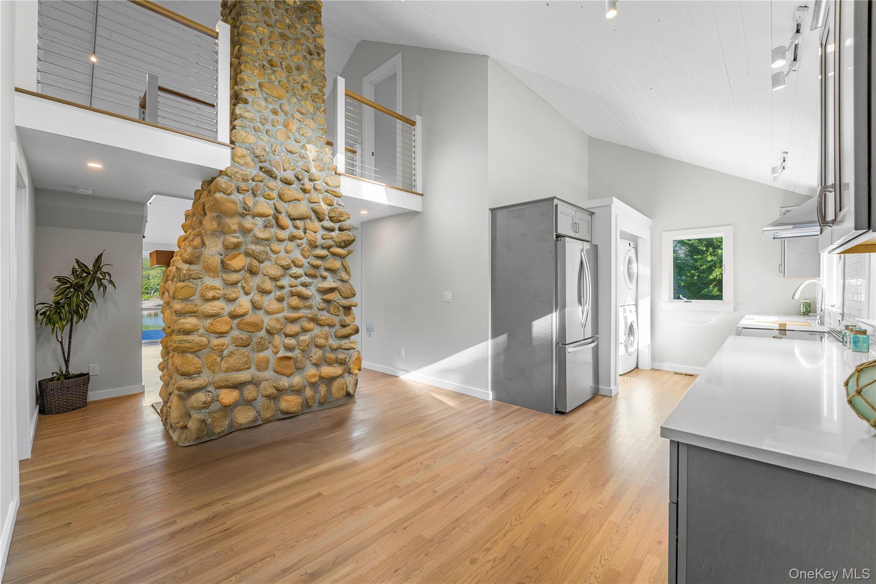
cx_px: 438
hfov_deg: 104.3
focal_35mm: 14
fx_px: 341
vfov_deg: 81.2
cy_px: 292
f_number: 9
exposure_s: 1/30
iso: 250
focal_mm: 14
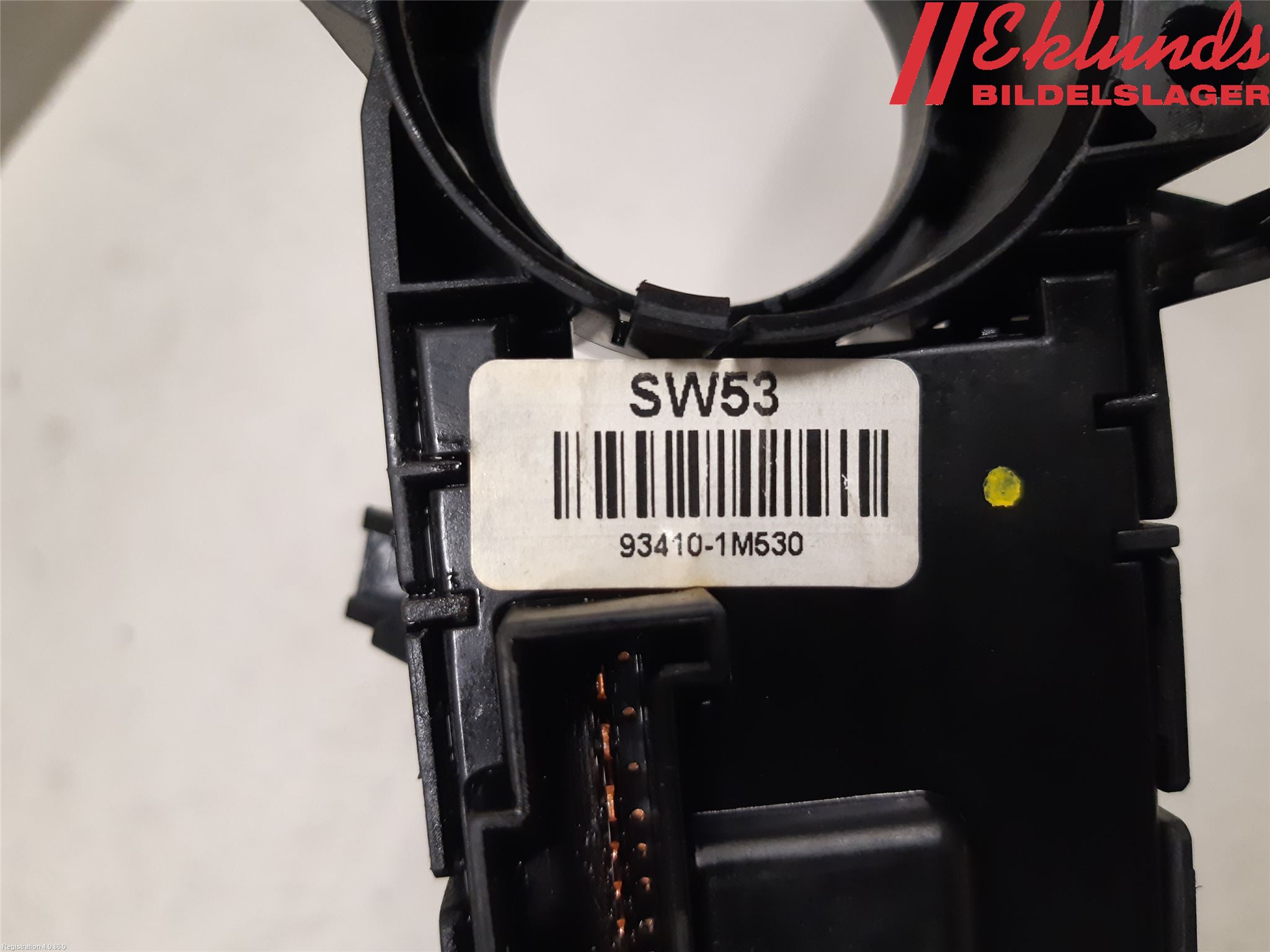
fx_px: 954
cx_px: 635
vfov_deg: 53.1
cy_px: 476
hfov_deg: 67.3
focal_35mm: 26
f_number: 1.7
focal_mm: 3.93
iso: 200
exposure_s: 1/50
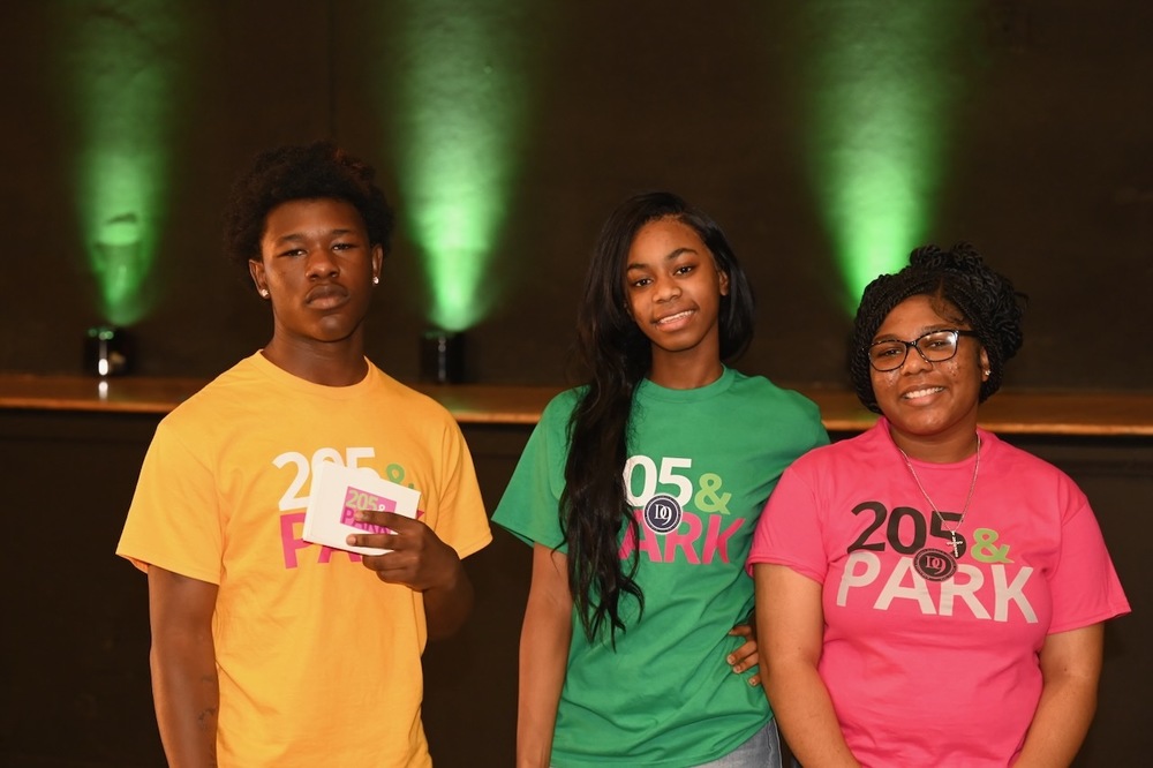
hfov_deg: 28.9
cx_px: 576
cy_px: 384
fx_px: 2241
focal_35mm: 70
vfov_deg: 19.4
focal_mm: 70
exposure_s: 1/50
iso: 3200
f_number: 4.5
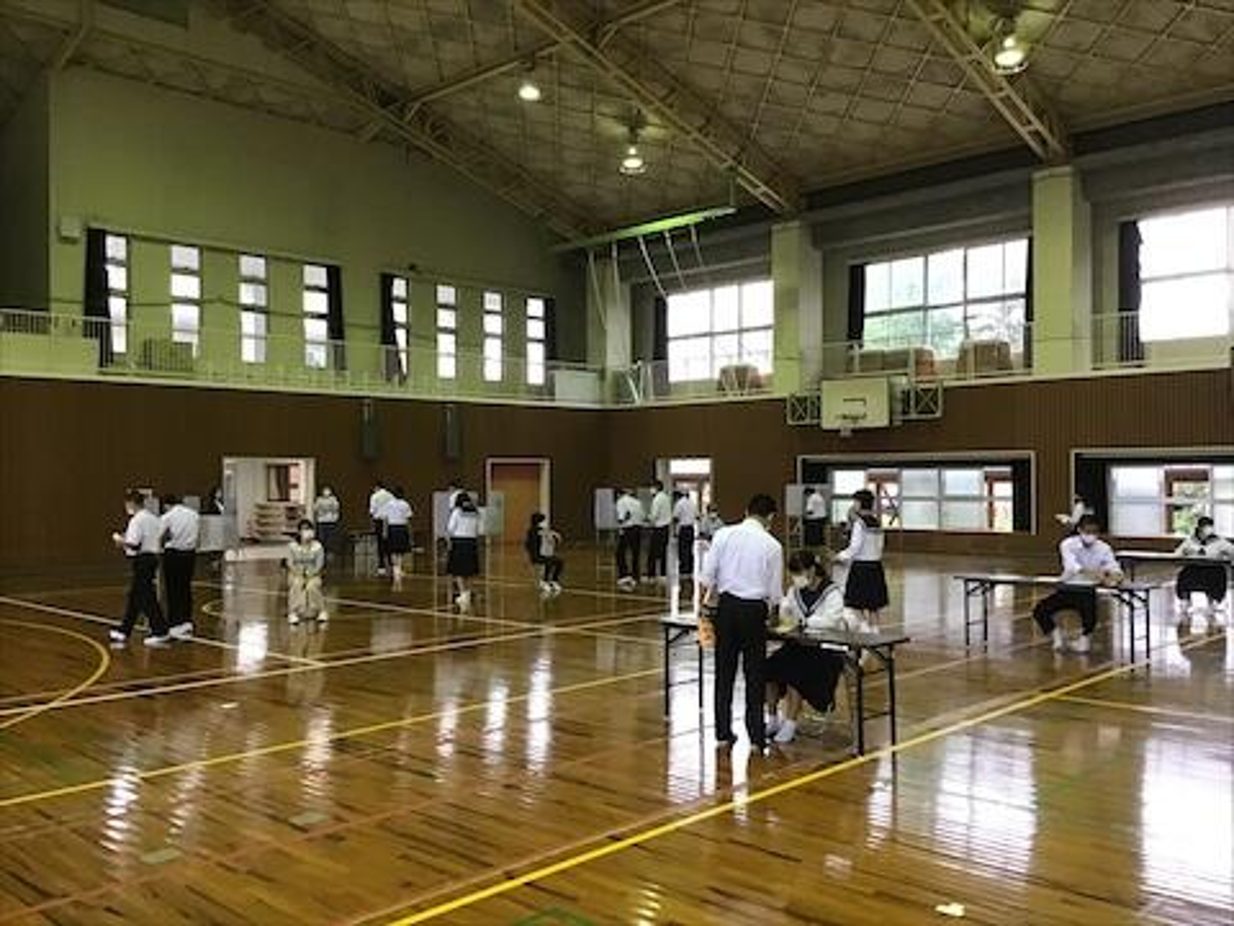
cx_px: 617
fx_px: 1105
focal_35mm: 31
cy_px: 463
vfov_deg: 45.4
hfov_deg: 58.4
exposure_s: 1/30
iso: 160
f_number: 2.4
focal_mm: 3.3
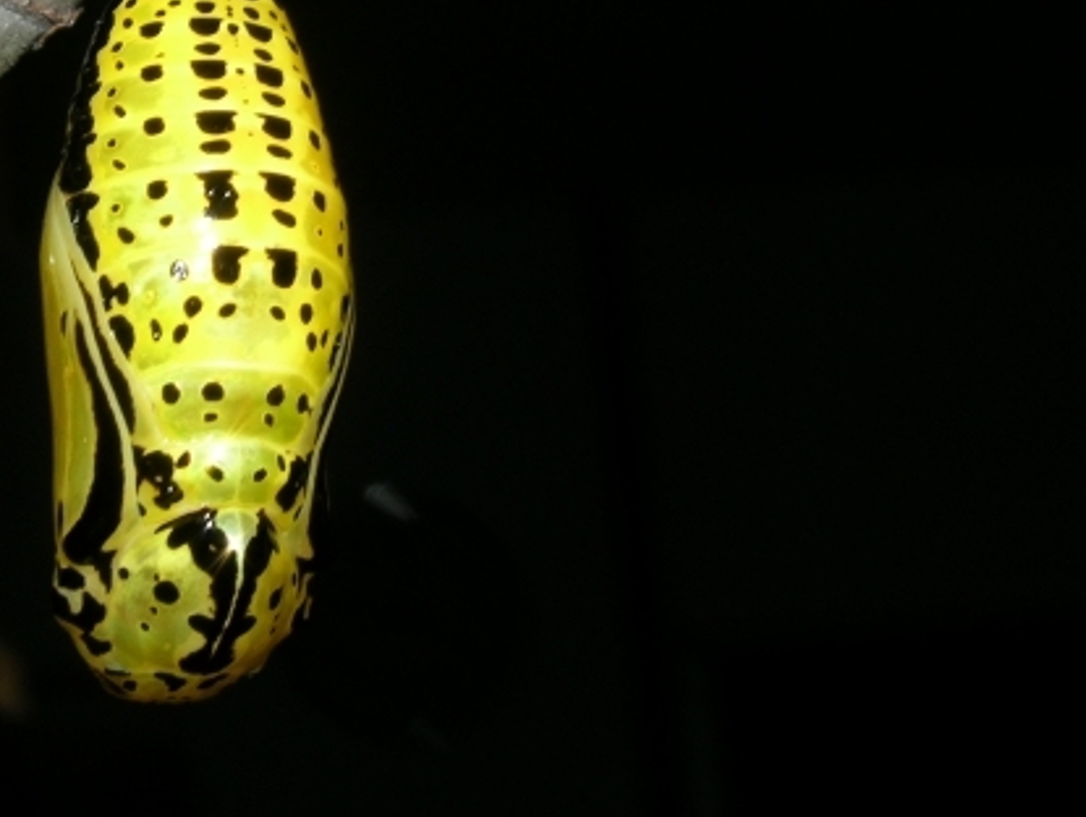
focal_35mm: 104
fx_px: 3266
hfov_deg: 18.7
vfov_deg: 14.2
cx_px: 201
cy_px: 288
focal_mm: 13.7
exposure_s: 1/4000
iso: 50
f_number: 6.2
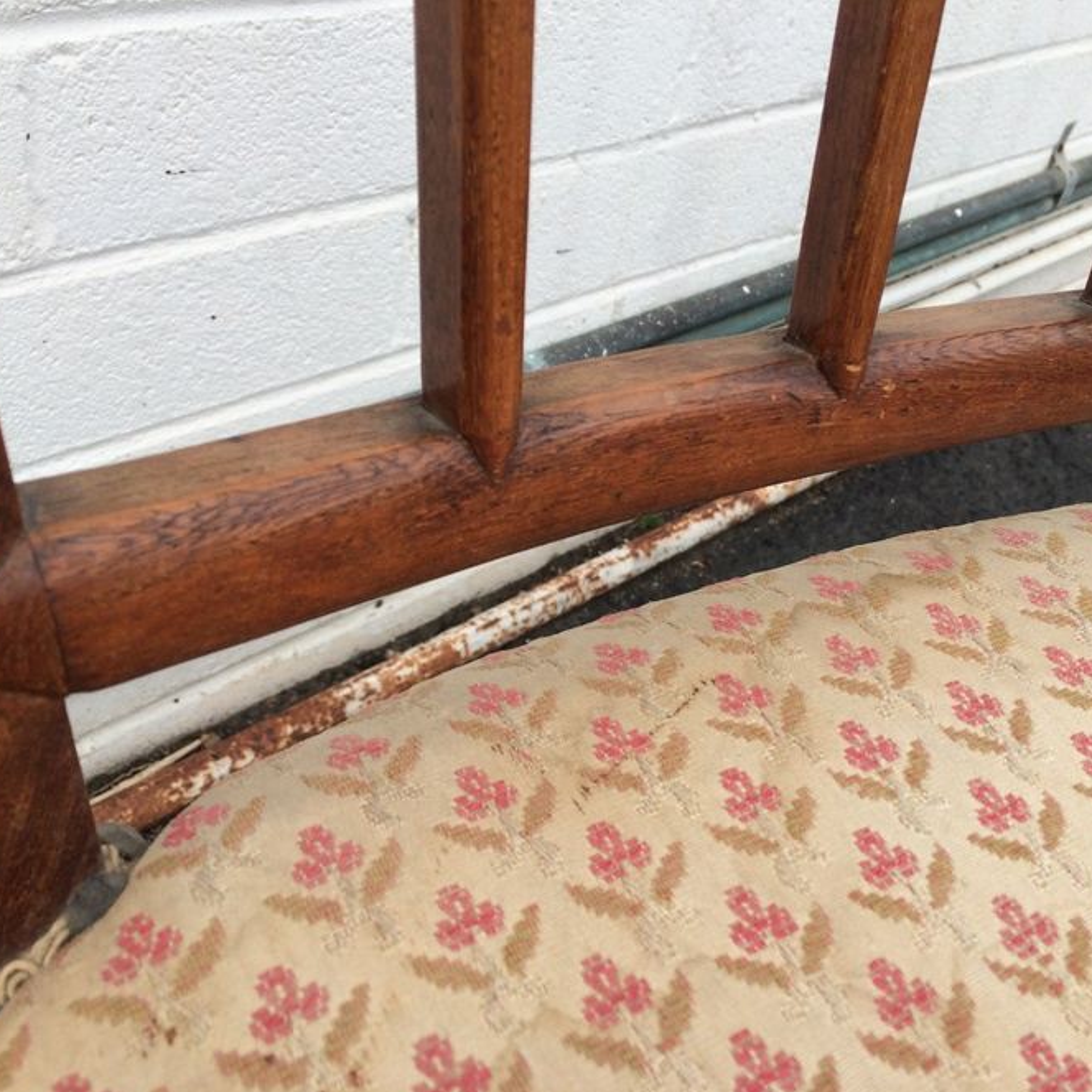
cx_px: 534
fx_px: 1285
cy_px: 553
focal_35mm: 36
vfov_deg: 46.0
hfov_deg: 46.0
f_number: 2.2
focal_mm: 4.12
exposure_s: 1/1001
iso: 32
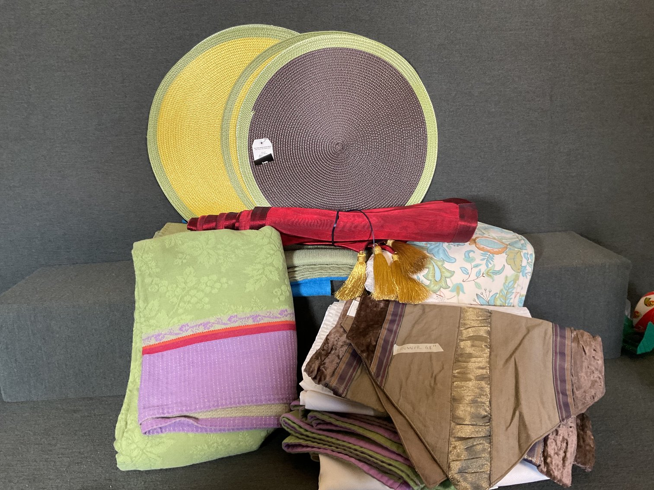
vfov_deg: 48.2
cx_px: 327
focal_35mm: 29
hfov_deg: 61.7
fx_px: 548
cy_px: 245
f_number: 1.8
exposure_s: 1/50
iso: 125
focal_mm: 3
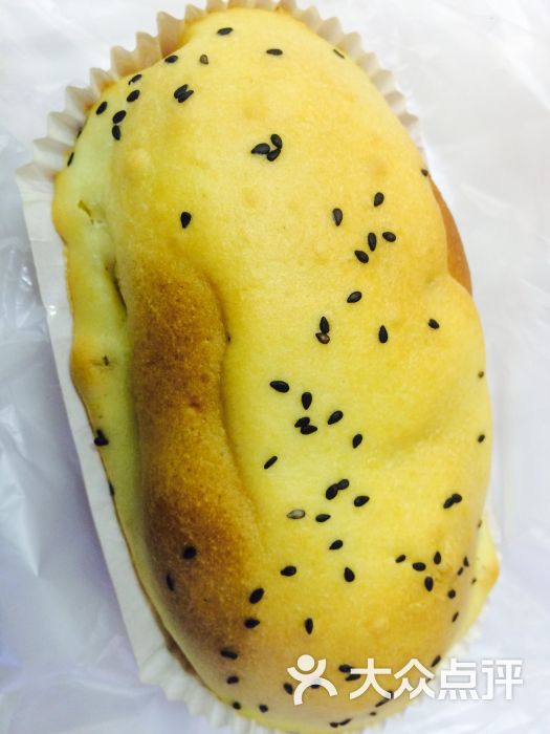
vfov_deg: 61.7
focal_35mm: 29
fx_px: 614
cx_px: 275
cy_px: 367
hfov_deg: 48.2
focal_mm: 4.15
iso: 125
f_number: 2.2
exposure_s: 1/33
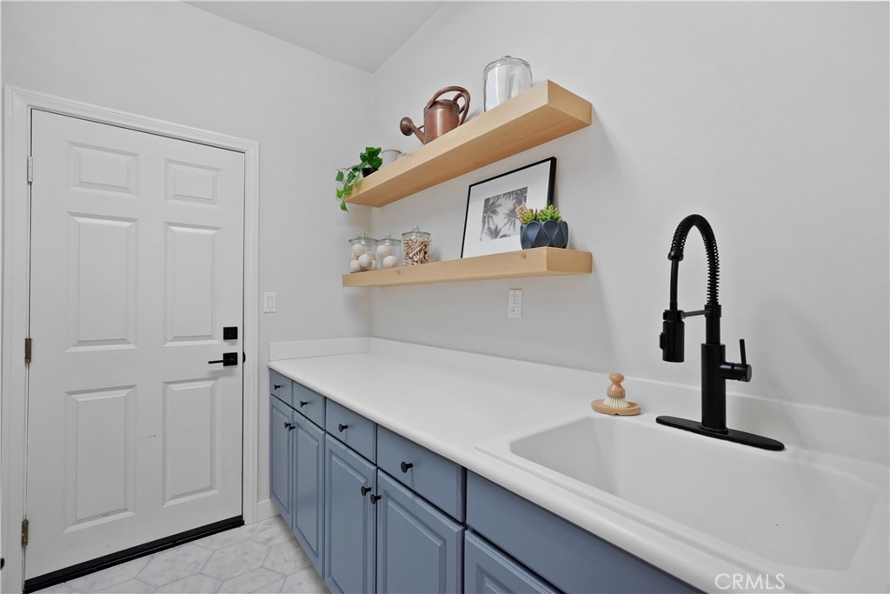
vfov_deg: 73.8
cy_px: 297
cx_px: 445
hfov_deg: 96.7
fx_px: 396
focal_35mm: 16
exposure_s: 1/15
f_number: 4
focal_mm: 16
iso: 640
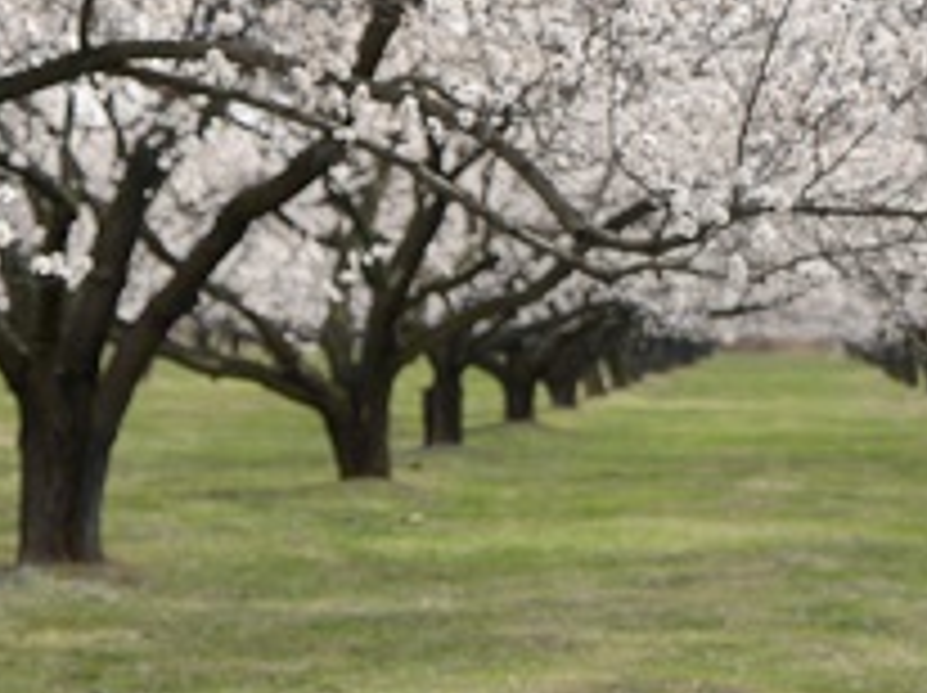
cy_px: 410
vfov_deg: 11.5
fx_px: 3451
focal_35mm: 129
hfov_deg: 15.1
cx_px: 846
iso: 100
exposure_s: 1/400
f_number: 4.5
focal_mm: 46
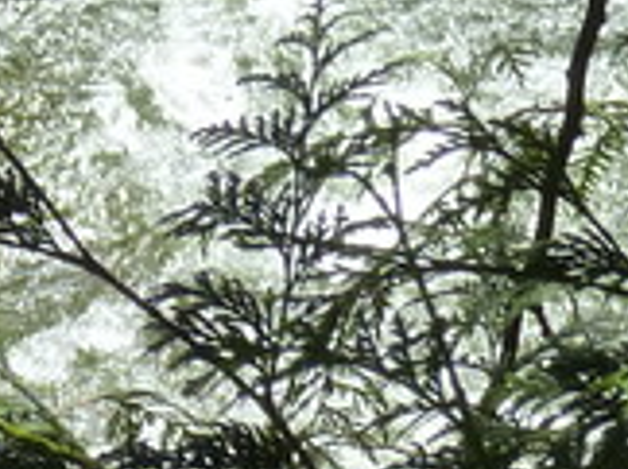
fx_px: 16032
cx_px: 140
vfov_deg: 1.7
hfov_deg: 2.2
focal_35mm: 885
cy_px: -283
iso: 125
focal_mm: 20.2
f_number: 5.3
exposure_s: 1/160
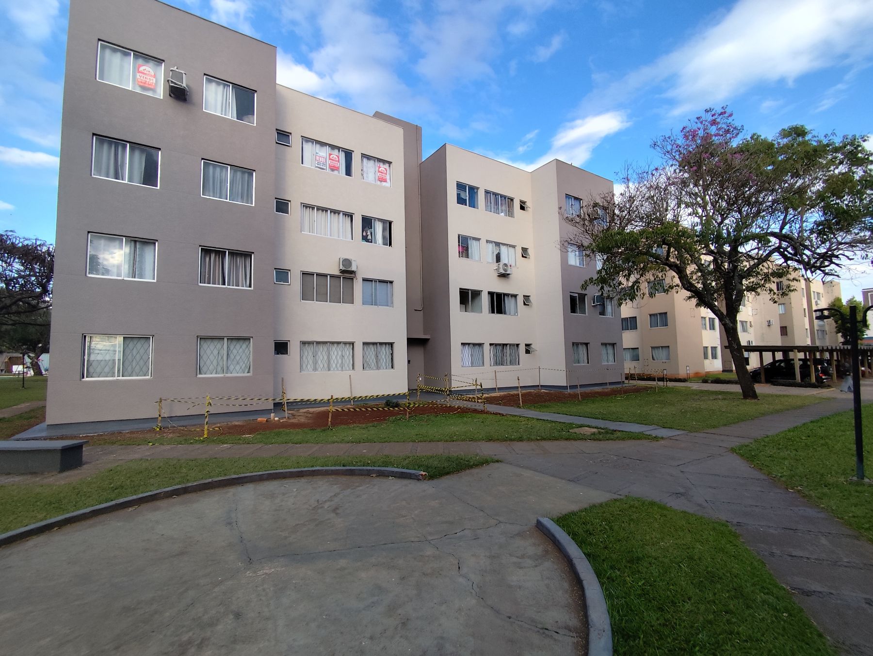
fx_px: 404
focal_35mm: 16
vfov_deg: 78.2
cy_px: 328
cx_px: 436
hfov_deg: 94.5
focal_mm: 1.65
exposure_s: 1/490
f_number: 2.2
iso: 50
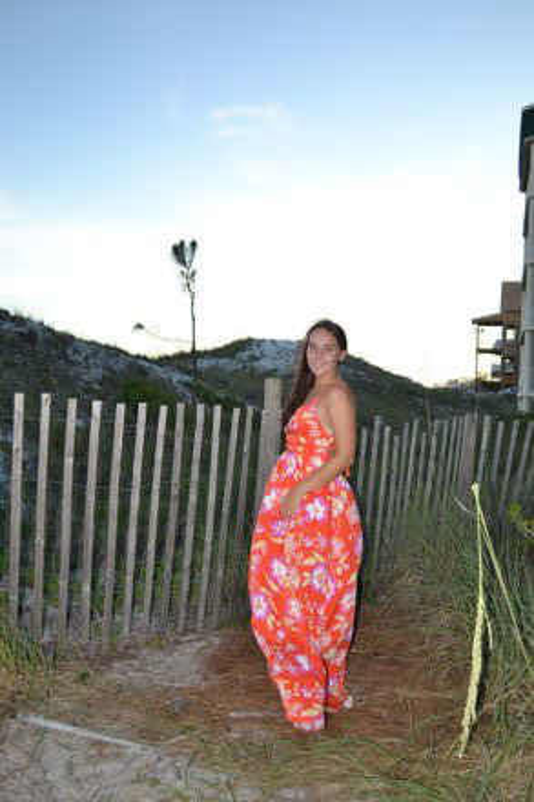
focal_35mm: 33
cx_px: 267
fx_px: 735
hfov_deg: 39.9
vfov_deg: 57.2
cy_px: 401
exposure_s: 1/125
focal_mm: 22
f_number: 4
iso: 100
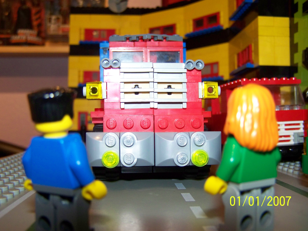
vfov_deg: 37.7
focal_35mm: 38
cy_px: 116
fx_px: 338
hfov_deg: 49.0
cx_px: 154
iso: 200
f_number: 2.8
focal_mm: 6.3
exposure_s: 1/30
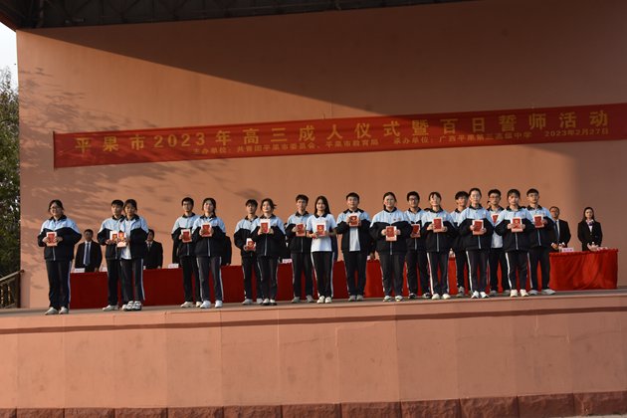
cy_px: 209
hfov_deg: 46.4
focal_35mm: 42
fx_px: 731
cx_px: 314
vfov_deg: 31.9
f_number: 10
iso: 640
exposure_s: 1/400
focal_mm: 28
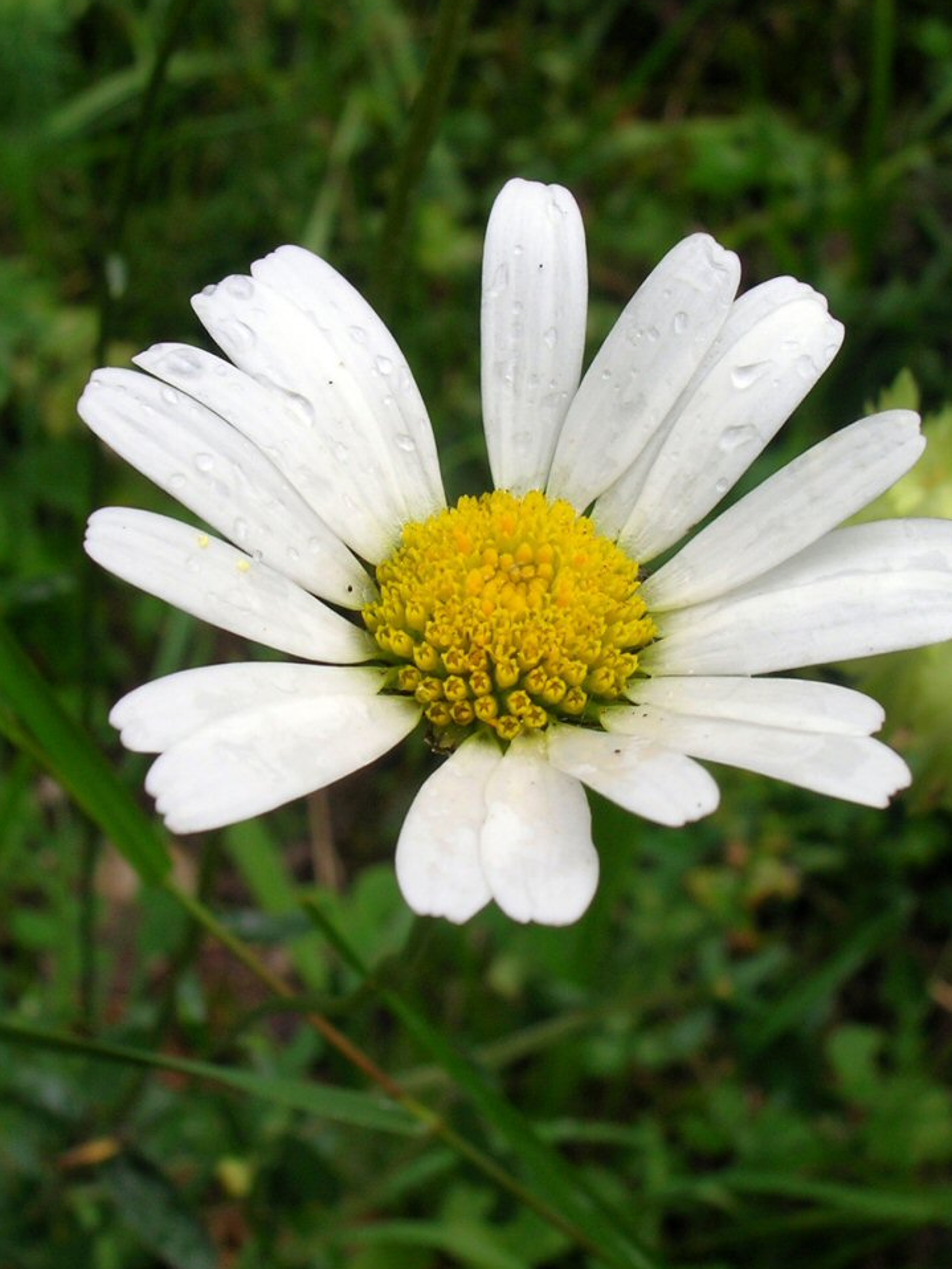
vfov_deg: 30.3
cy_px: 627
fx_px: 2346
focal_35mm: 64
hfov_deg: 22.9
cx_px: 497
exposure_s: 1/130
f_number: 5.4
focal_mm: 7.7
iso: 50
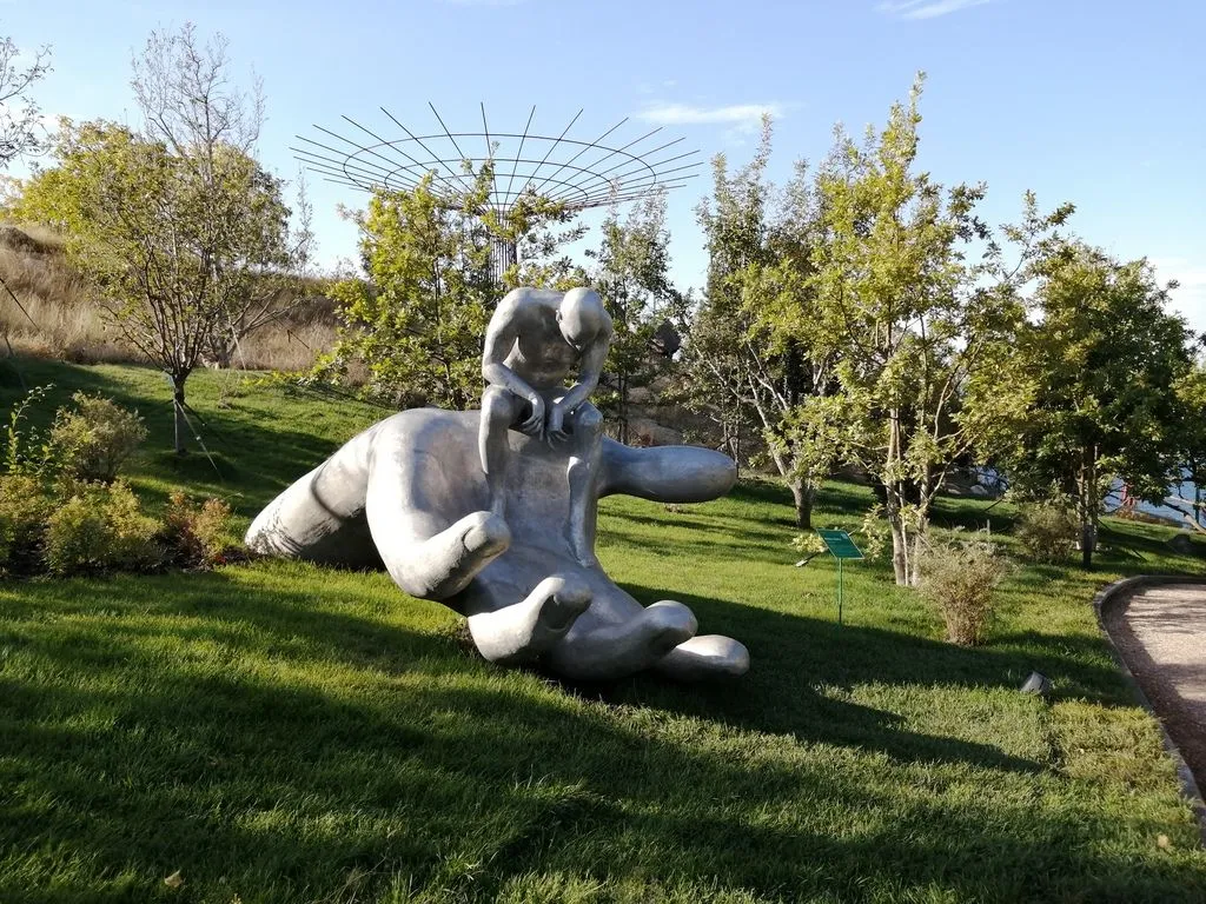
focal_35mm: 26
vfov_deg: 53.1
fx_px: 906
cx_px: 603
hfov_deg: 67.3
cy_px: 452
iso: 50
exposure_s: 1/477
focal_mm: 3.62
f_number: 1.8
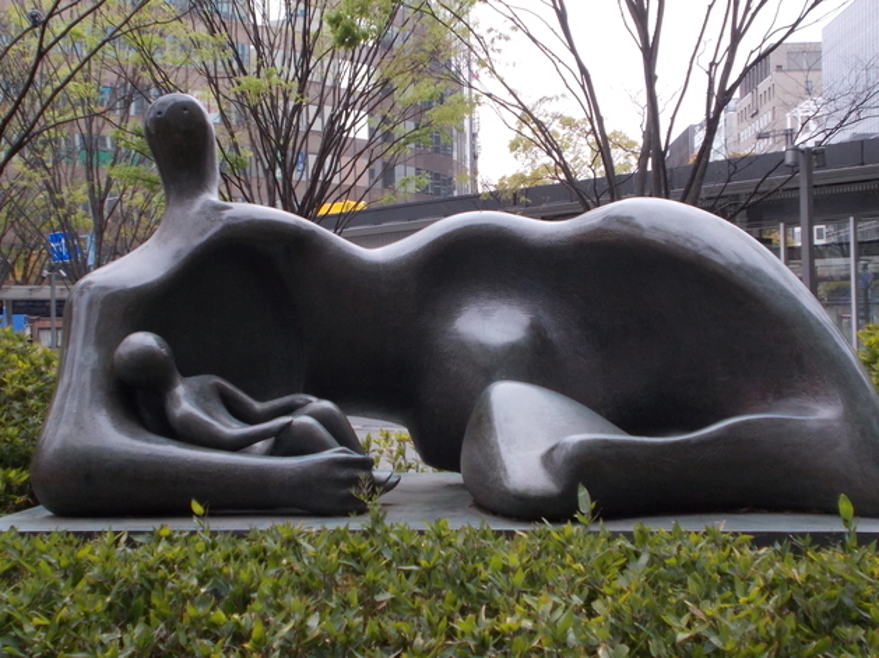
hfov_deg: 34.4
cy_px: 282
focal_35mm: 56
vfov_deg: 26.1
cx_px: 423
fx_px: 1421
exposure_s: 1/250
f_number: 4.2
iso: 220
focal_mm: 7.9
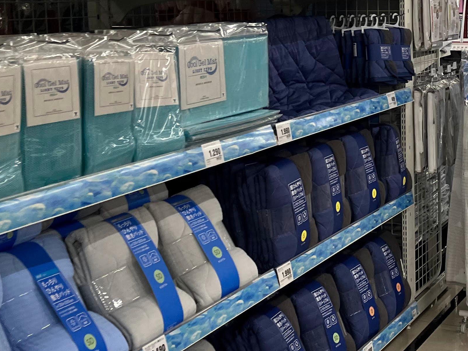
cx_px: 400
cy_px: 99
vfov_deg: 22.4
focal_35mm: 65
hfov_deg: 28.9
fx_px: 879
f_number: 1.6
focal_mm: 5.1
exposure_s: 1/100
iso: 80
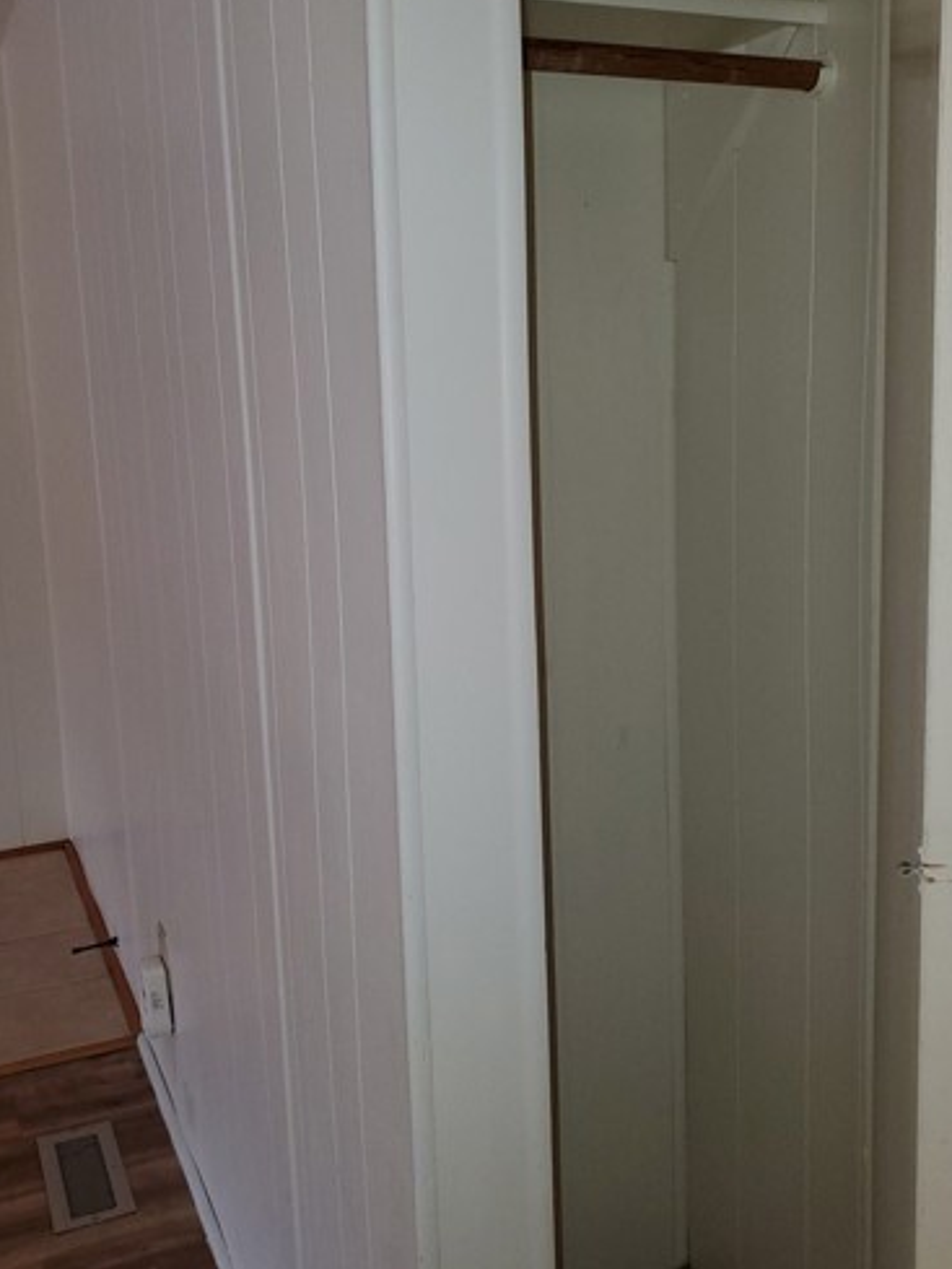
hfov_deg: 41.8
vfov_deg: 53.8
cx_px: 433
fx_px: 1246
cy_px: 563
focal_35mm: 34
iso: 125
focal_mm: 4.3
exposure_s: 1/60
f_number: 2.4
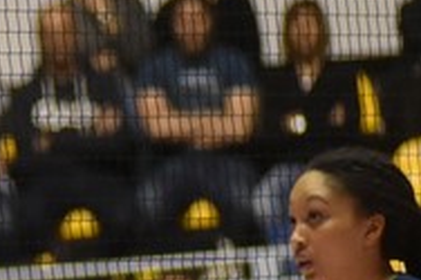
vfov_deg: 1.6
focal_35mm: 870
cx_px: -666
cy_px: 417
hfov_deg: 2.4
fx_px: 10165
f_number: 2.8
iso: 3200
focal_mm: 145
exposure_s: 1/800
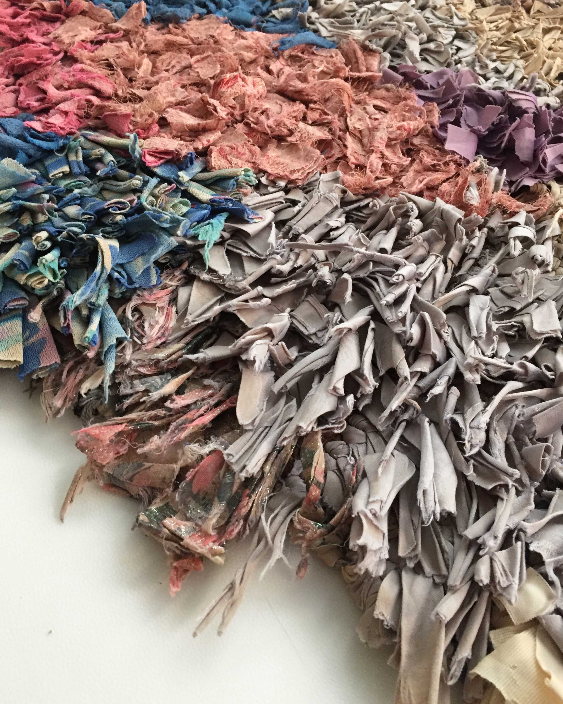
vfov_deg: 57.2
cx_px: 280
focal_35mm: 31
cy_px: 341
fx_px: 646
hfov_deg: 47.1
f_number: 2.2
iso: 200
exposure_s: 1/33
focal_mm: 4.15
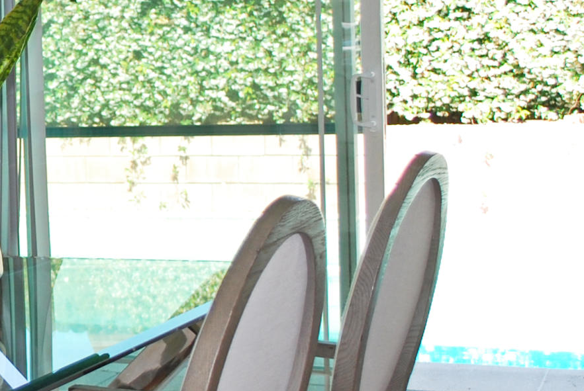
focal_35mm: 102
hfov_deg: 18.5
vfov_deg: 13.5
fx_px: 1657
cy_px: 161
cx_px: -183
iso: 160
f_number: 3.8
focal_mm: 20
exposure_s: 1/125
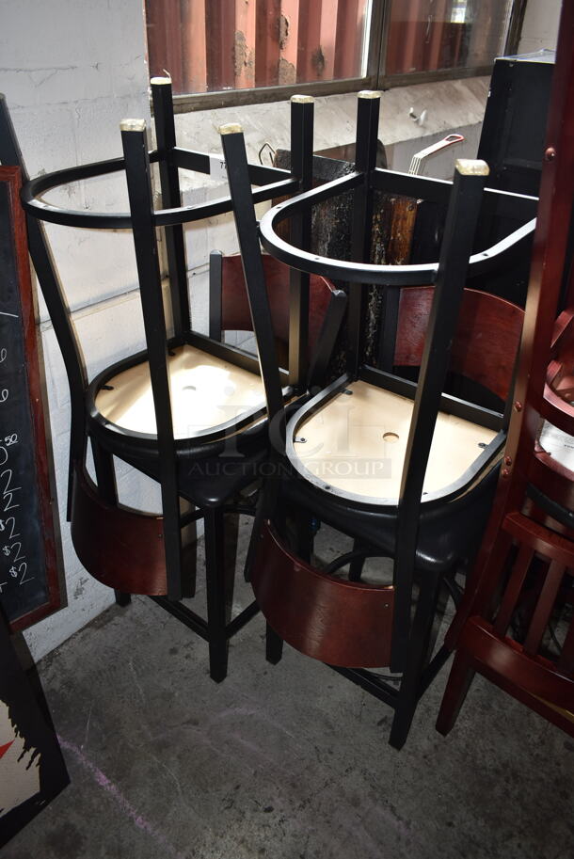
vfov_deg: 67.3
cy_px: 430
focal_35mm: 27
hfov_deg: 48.0
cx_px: 287
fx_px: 645
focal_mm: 18
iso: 220
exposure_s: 1/60
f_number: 3.5
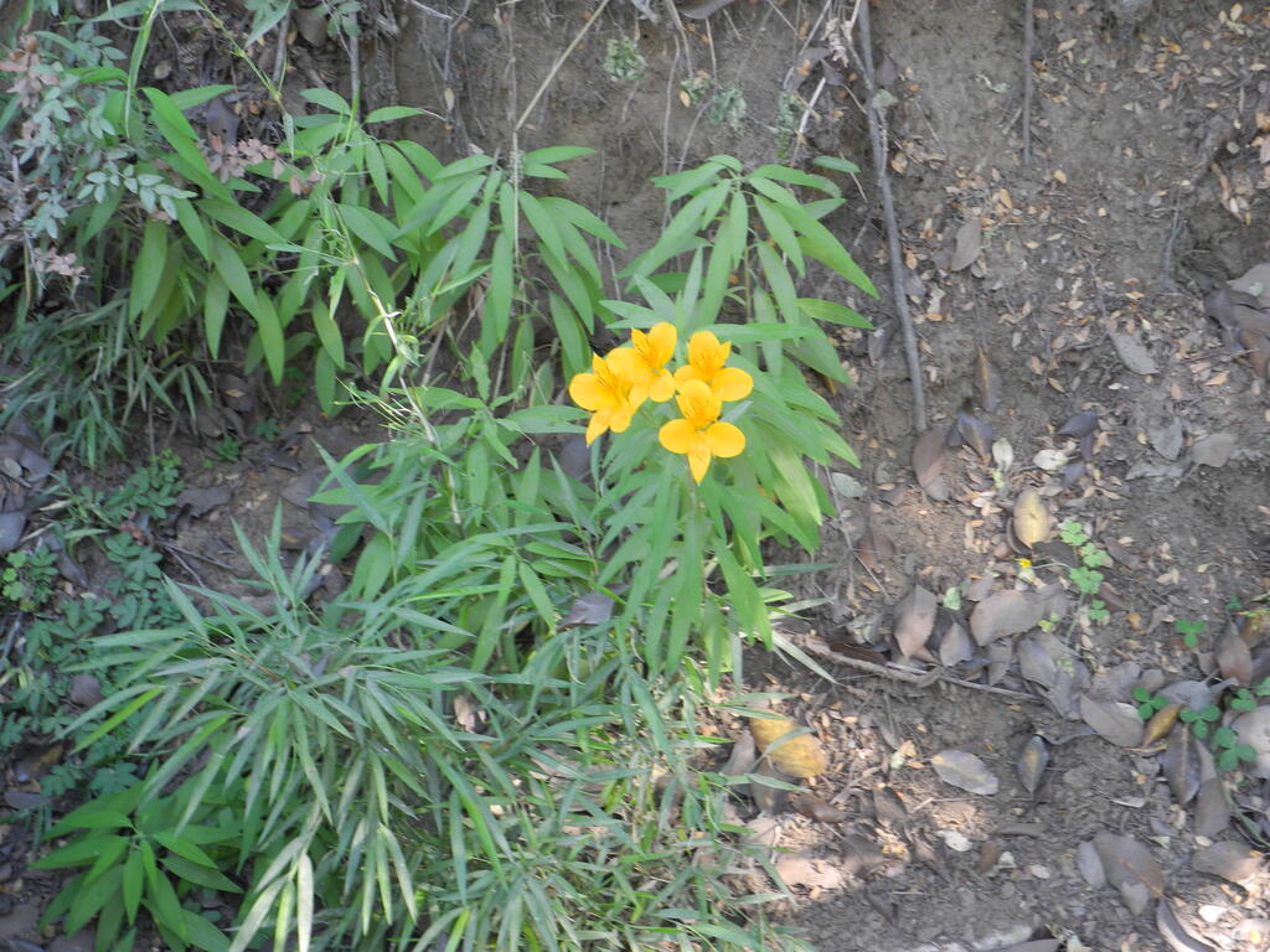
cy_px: 476
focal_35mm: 68
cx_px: 635
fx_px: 2495
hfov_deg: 28.6
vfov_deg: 21.6
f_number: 4
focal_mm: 14.5
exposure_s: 1/8
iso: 100
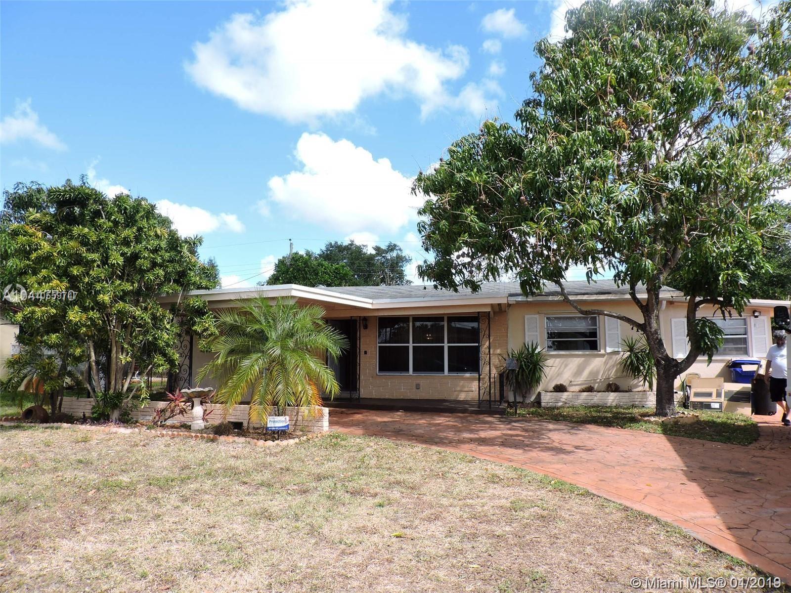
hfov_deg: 71.6
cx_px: 396
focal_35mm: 24
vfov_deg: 56.8
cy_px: 296
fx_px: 548
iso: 100
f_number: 3
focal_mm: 4.3
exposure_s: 1/640
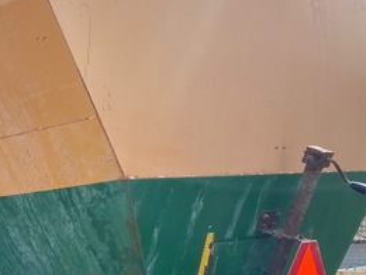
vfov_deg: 17.7
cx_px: 27
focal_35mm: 80
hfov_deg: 23.7
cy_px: 307
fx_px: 846
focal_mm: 4.25
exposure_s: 1/1182
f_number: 1.8
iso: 32
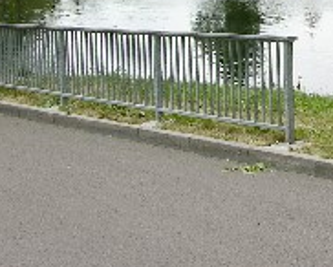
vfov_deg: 13.5
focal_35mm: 110
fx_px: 1085
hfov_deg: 16.8
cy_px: -93
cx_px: 385
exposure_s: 1/102
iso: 50
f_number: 5.6
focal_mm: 8.9
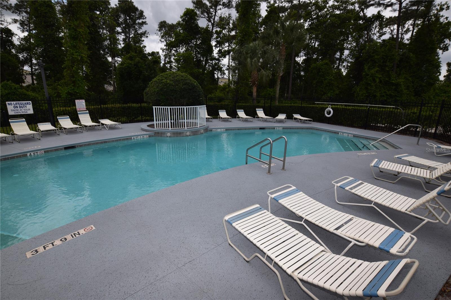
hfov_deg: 95.0
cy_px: 150
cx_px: 226
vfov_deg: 72.0
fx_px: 207
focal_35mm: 16
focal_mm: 11
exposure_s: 1/200
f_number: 11
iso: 100
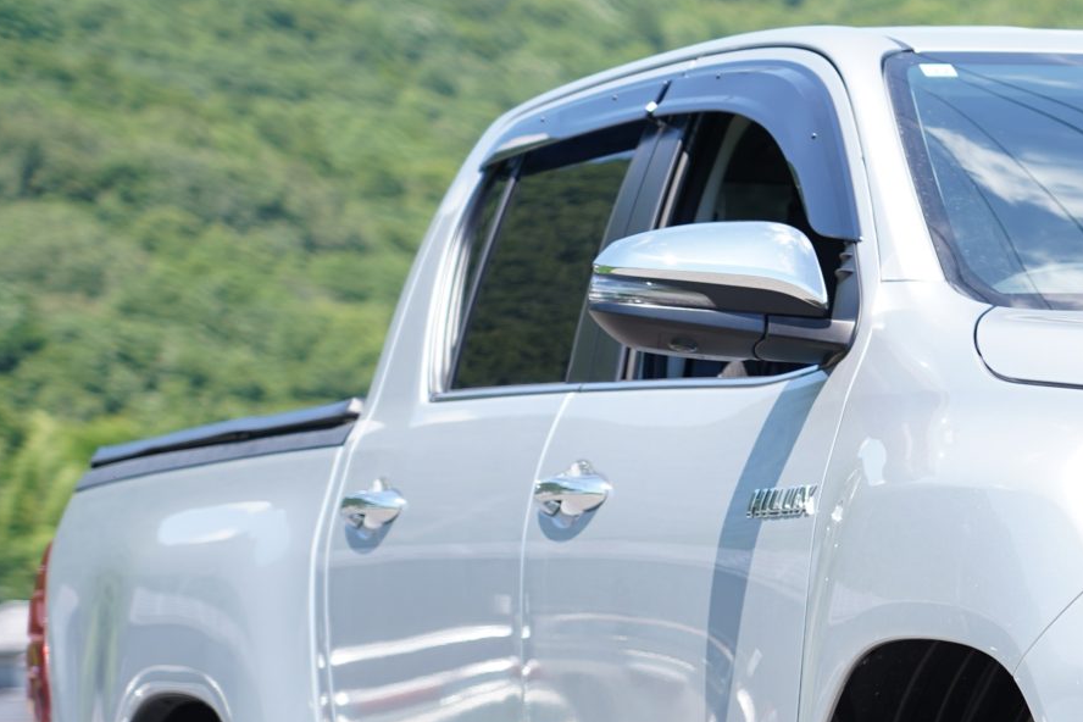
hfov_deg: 9.1
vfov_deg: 6.2
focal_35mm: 222
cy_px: 642
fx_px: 6678
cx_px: 1438
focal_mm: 77
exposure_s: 1/500
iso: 160
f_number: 4
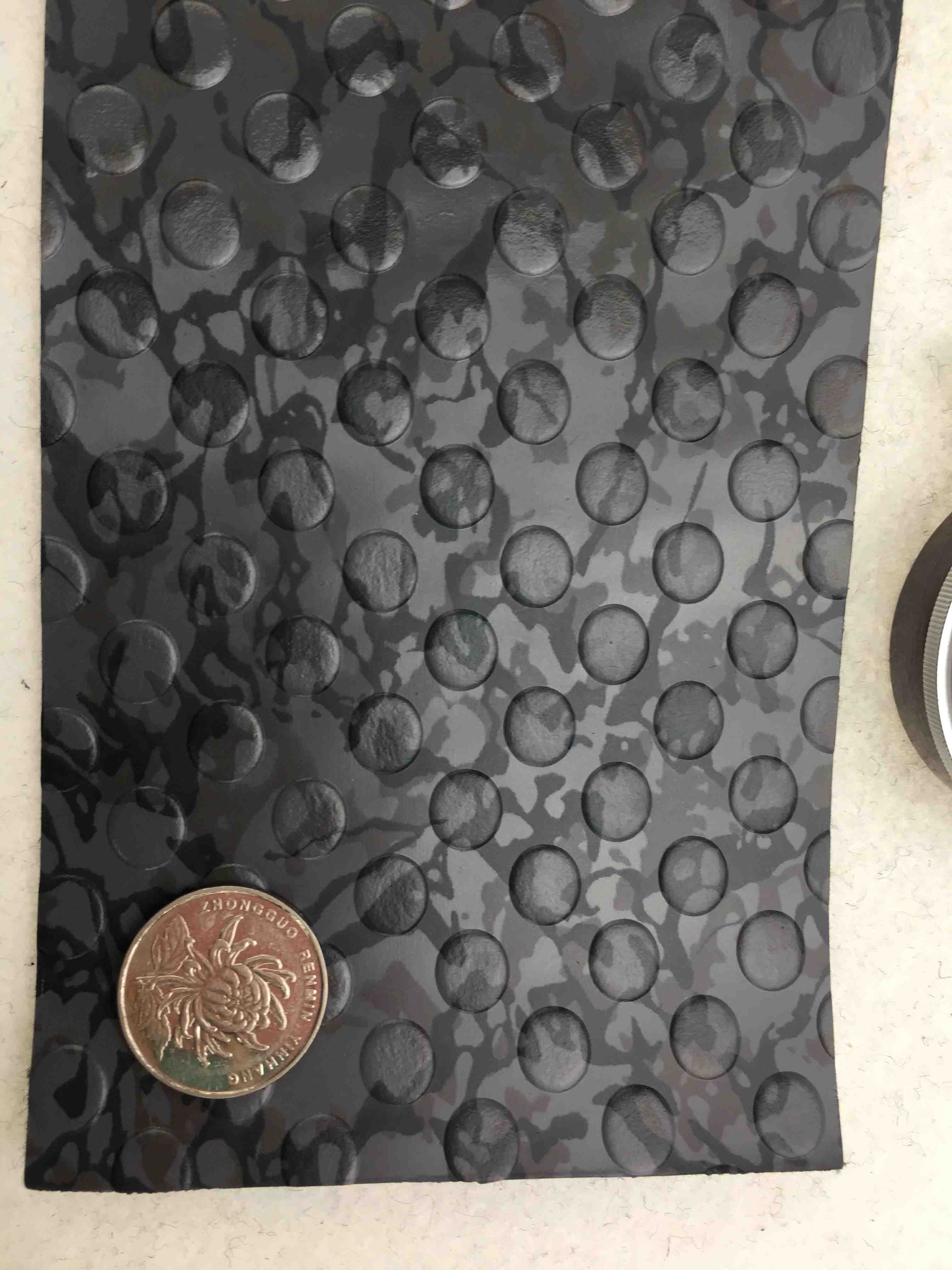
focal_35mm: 29
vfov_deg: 61.7
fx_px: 1063
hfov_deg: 48.2
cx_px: 476
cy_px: 635
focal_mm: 4.15
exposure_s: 1/50
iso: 32
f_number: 2.2
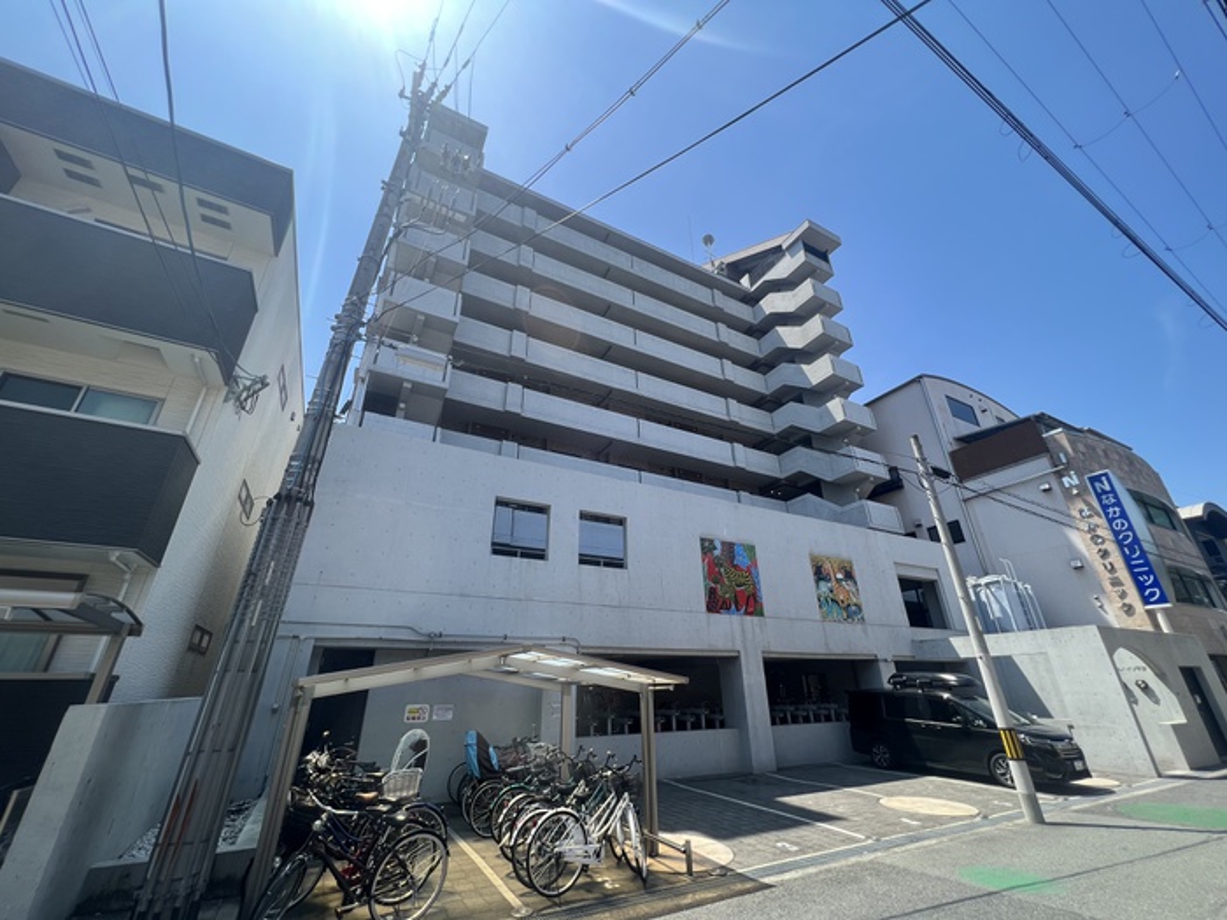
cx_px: 614
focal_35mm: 13
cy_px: 460
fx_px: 461
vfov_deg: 89.9
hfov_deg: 106.2
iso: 32
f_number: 1.8
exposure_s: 1/797
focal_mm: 1.57
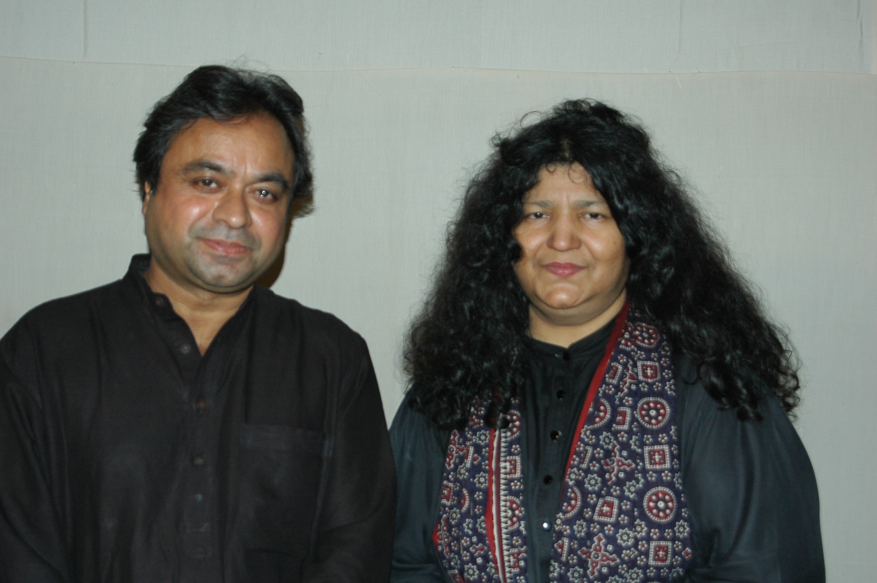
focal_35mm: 202
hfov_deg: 10.2
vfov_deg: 6.8
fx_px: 4929
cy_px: 292
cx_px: 438
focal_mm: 135
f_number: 6.3
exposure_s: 1/125
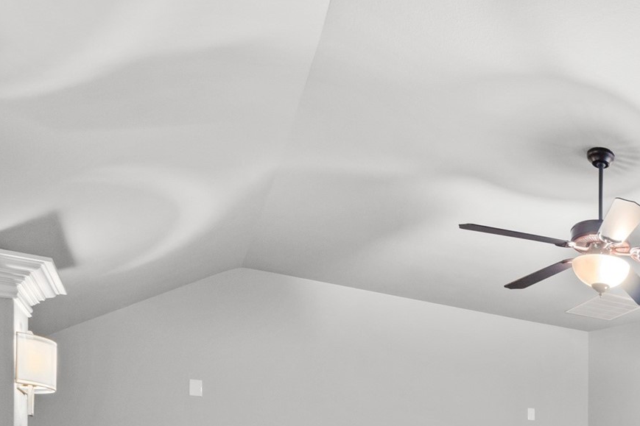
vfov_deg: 32.1
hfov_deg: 41.5
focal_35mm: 35
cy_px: 499
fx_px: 622
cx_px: 727
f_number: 8
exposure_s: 2.5
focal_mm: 14
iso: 320
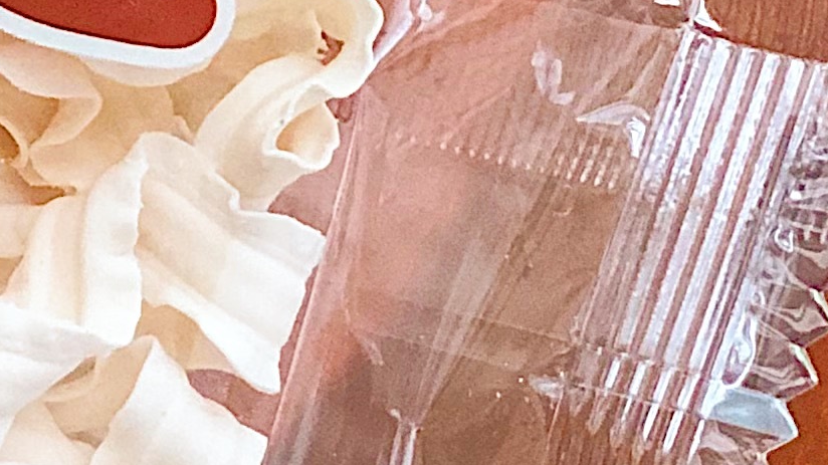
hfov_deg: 6.9
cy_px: -454
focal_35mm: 304
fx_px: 6673
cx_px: -853
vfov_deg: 4.0
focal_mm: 6.6
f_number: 2.8
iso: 50
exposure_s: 1/30
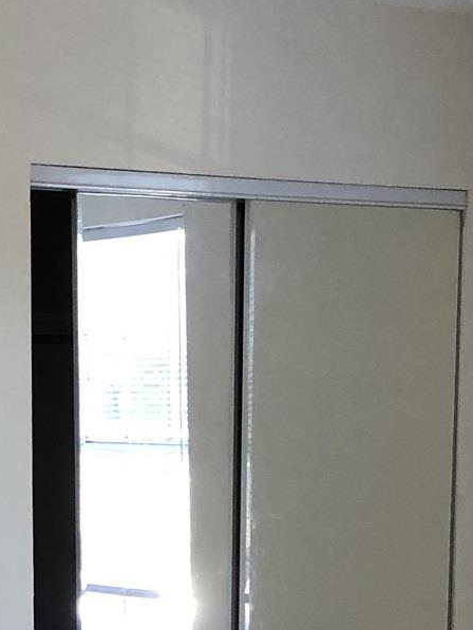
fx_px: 1967
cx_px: 136
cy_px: 707
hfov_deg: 13.7
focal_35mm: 108
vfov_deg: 17.5
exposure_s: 1/30
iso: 40
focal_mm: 3.99
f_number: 1.8
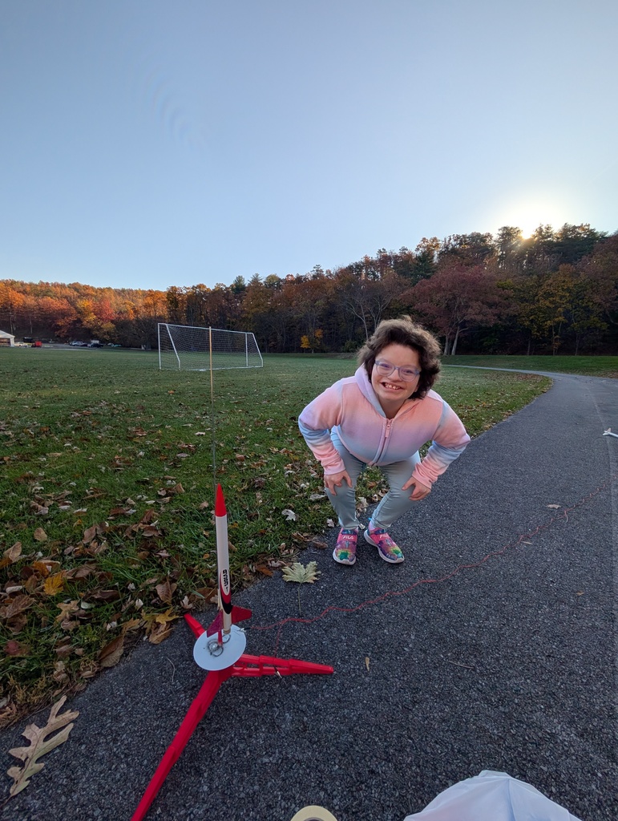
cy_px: 410
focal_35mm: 12
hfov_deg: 94.6
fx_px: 285
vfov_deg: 110.5
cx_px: 309
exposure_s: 1/2092
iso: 46
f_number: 1.7
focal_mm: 2.02
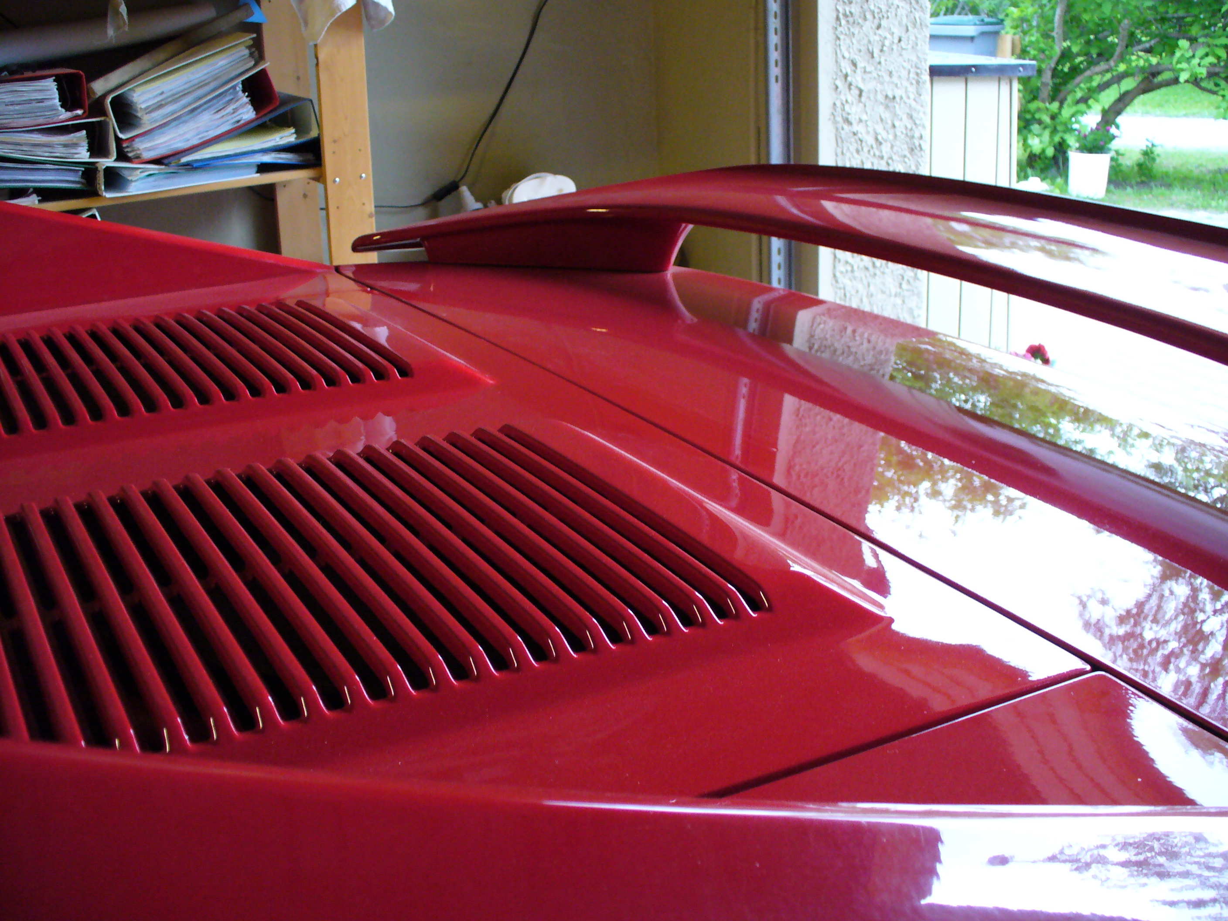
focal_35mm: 37
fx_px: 1313
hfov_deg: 50.1
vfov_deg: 38.7
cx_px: 614
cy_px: 460
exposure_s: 1/20
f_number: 2.8
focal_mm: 6.1
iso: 200
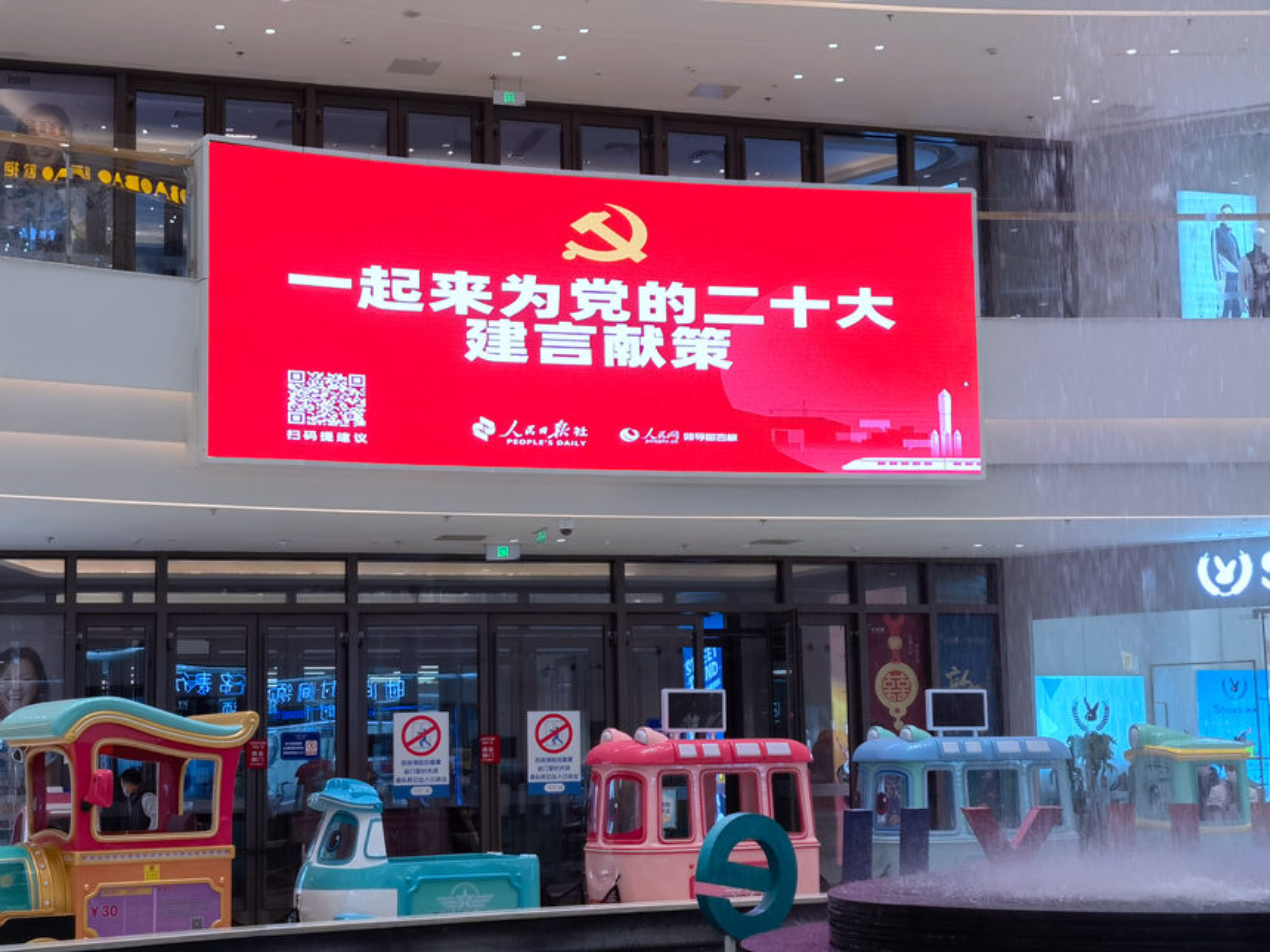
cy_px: 476
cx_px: 635
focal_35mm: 60
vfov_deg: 24.4
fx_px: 2201
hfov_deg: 32.2
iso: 50
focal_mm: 5.54
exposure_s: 1/104
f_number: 1.8
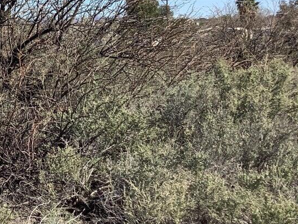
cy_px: 72
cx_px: -40
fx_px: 671
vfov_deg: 18.8
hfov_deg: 23.3
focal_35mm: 78
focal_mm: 3.3
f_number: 2.4
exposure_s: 1/1381
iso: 25
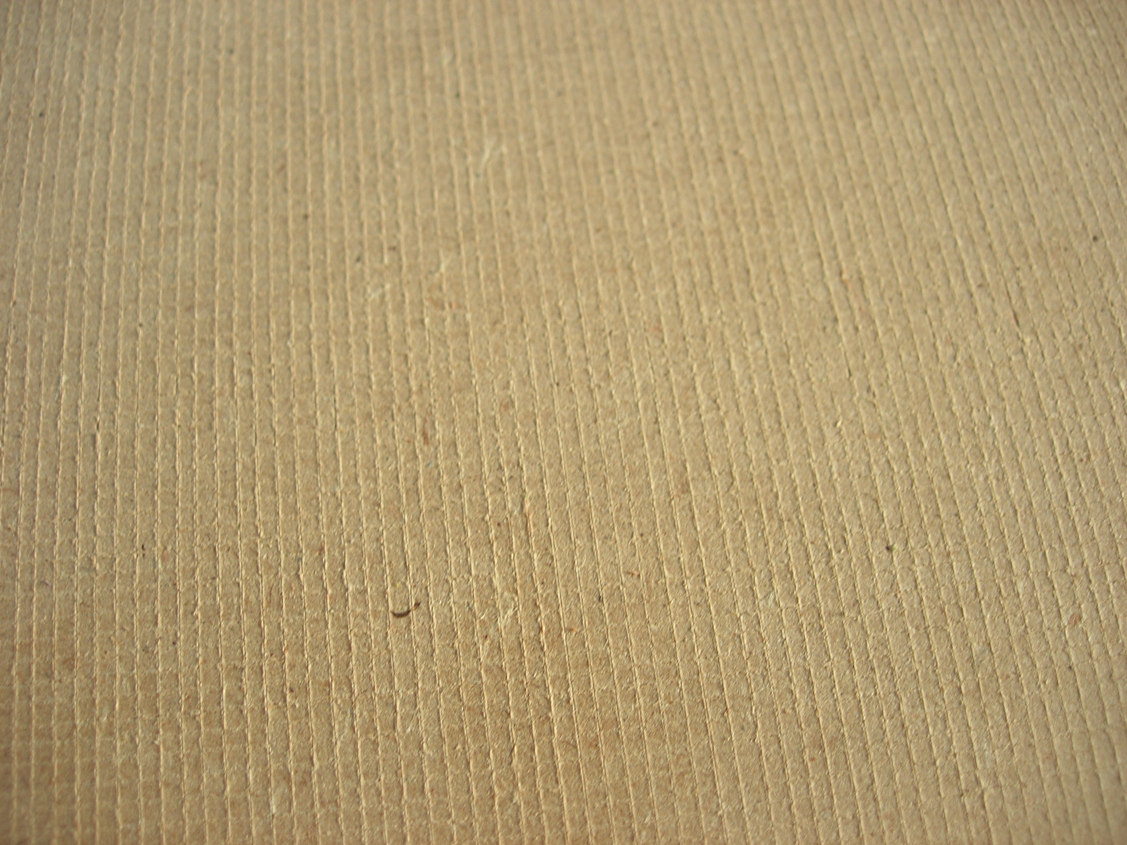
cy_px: 422
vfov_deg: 37.7
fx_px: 1237
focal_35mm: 38
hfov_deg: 49.0
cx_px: 564
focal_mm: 7.8
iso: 64
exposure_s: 1/12.7
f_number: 2.8
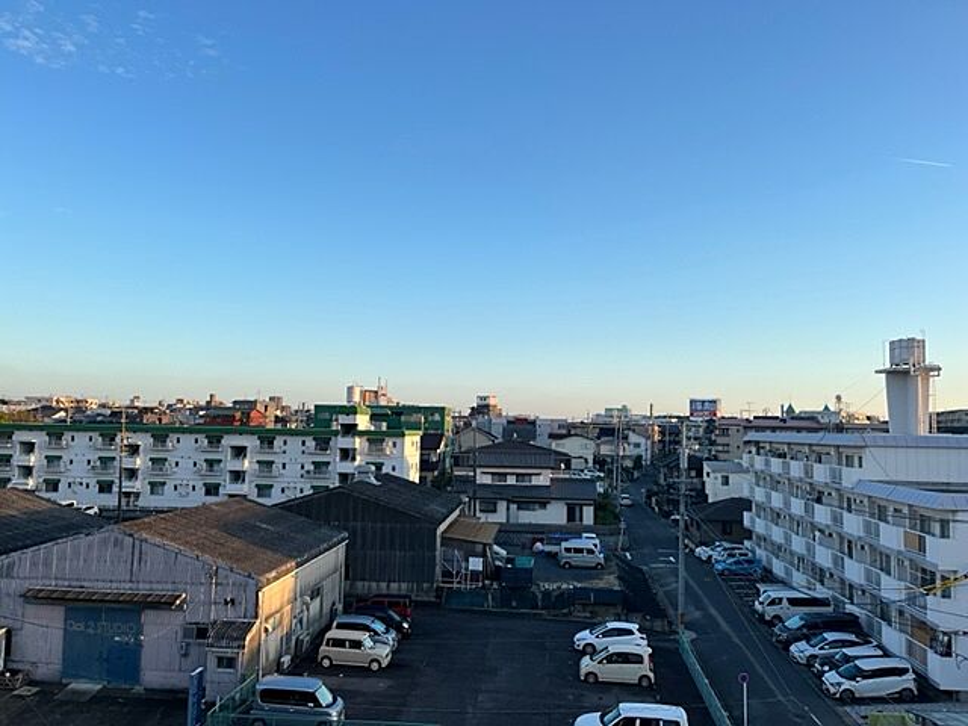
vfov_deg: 53.1
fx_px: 727
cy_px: 363
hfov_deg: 67.3
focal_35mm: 26
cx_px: 484
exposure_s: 1/1186
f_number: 1.6
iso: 50
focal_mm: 5.1
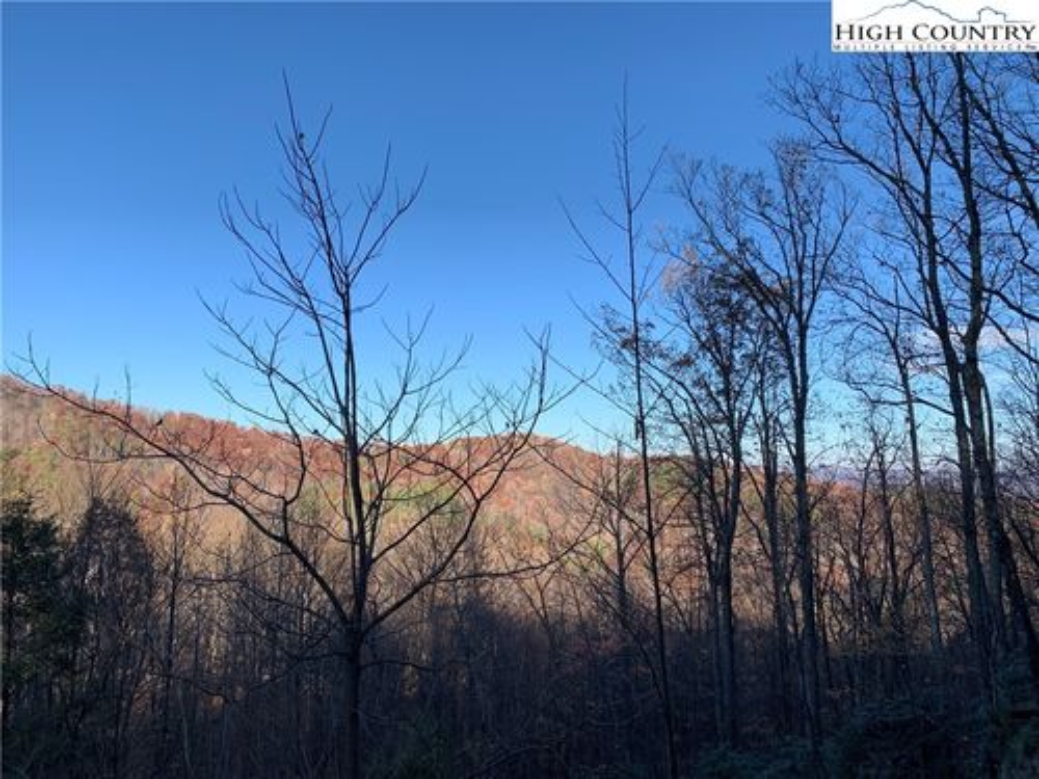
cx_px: 520
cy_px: 390
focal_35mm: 26
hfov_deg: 67.3
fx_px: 780
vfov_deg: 53.1
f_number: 1.8
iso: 25
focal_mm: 4.25
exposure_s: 1/1585
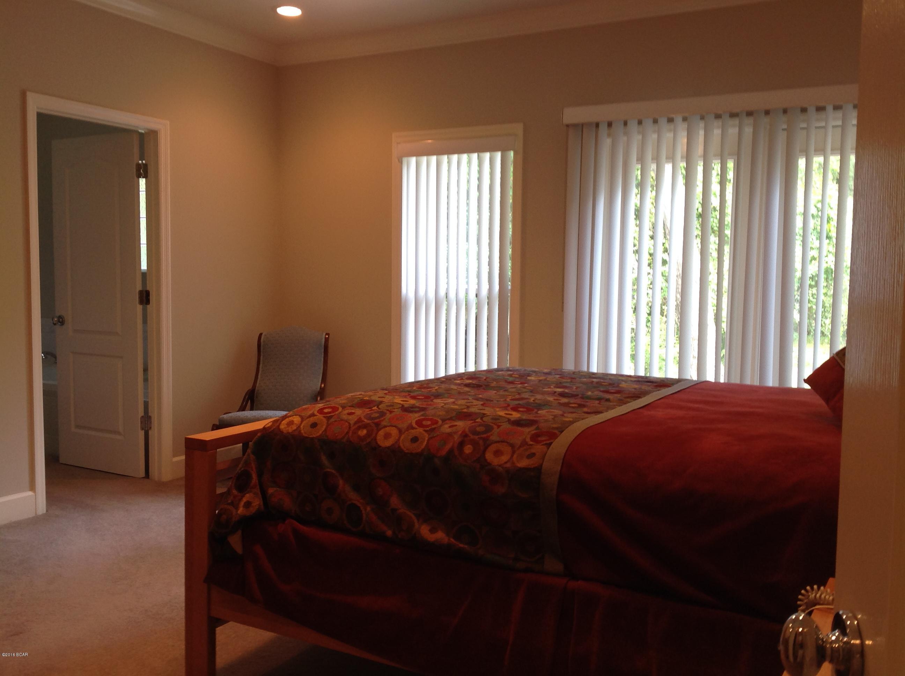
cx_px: 452
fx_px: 914
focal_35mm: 35
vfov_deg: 40.6
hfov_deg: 52.7
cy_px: 338
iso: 50
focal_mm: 4.28
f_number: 2.4
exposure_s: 1/20
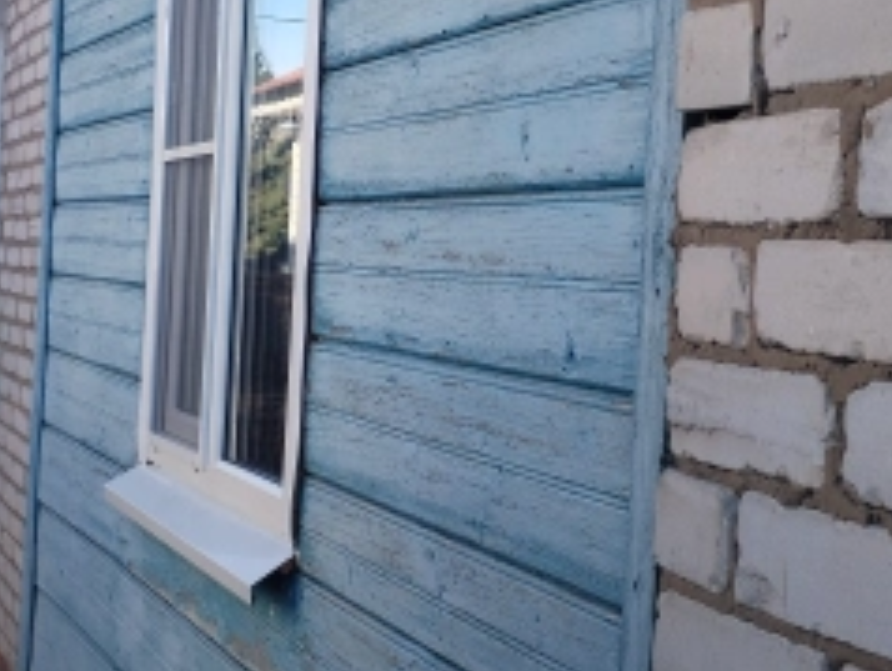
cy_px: 266
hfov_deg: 25.6
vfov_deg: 19.4
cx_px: 450
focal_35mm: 76
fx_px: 1960
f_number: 1.8
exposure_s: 1/640
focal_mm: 4.75
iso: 100
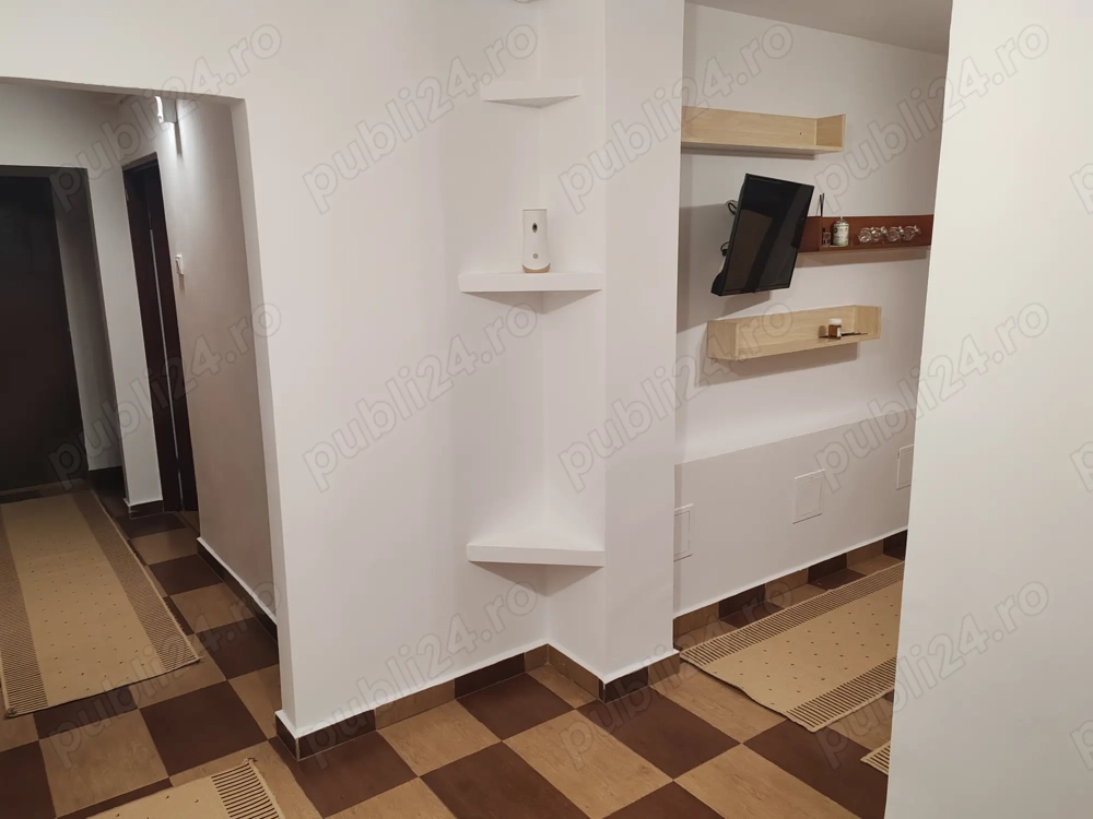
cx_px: 546
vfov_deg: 51.4
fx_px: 853
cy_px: 410
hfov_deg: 65.3
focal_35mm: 27
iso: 1000
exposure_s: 1/100
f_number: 1.9
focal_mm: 6.12
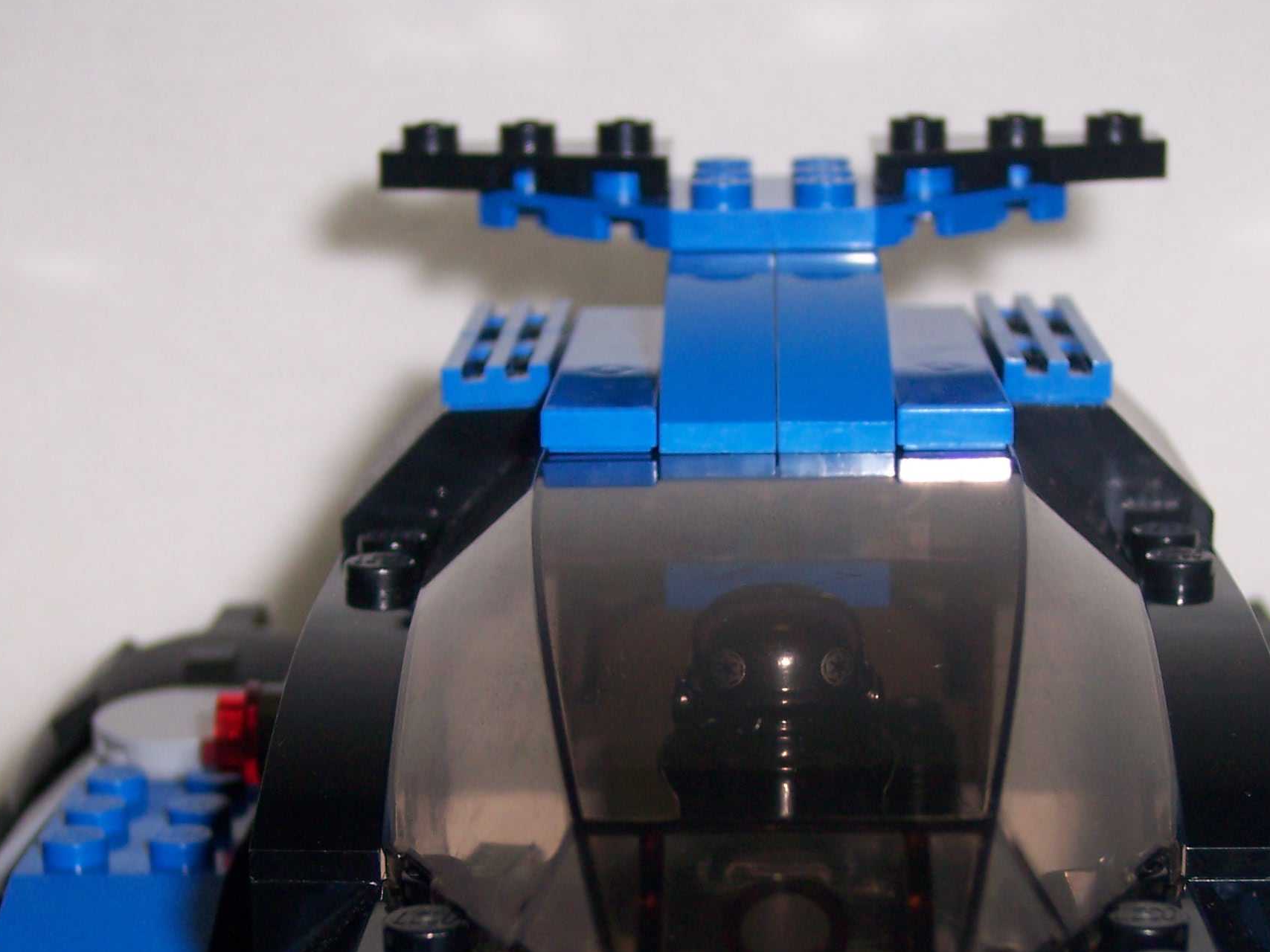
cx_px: 636
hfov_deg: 22.5
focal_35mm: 87
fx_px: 3192
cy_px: 639
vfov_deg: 16.9
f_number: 3.4
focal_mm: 10.7
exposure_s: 1/60
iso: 100
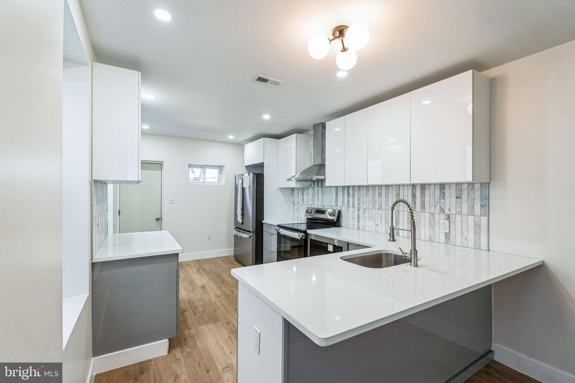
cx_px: 288
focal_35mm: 16
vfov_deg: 72.0
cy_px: 192
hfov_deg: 95.0
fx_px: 264
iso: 640
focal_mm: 16.5
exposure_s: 1/100
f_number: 5.6
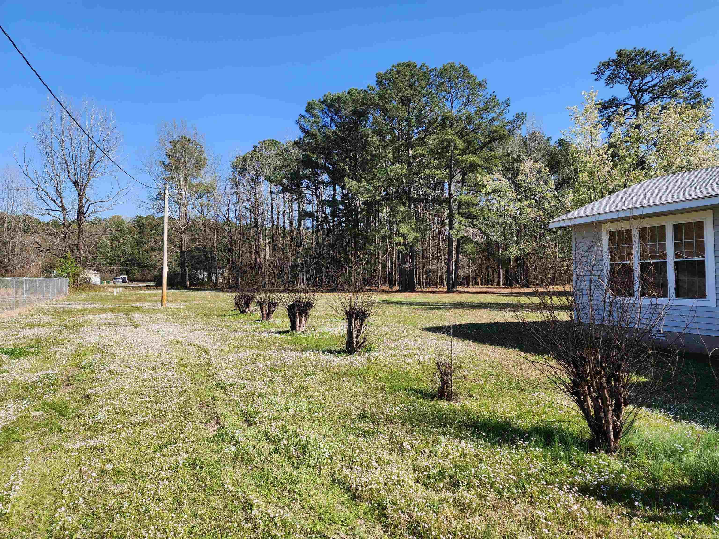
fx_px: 478
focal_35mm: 23
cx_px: 360
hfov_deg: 73.9
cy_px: 270
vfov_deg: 58.9
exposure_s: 1/767
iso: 12
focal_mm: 6.4
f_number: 1.8
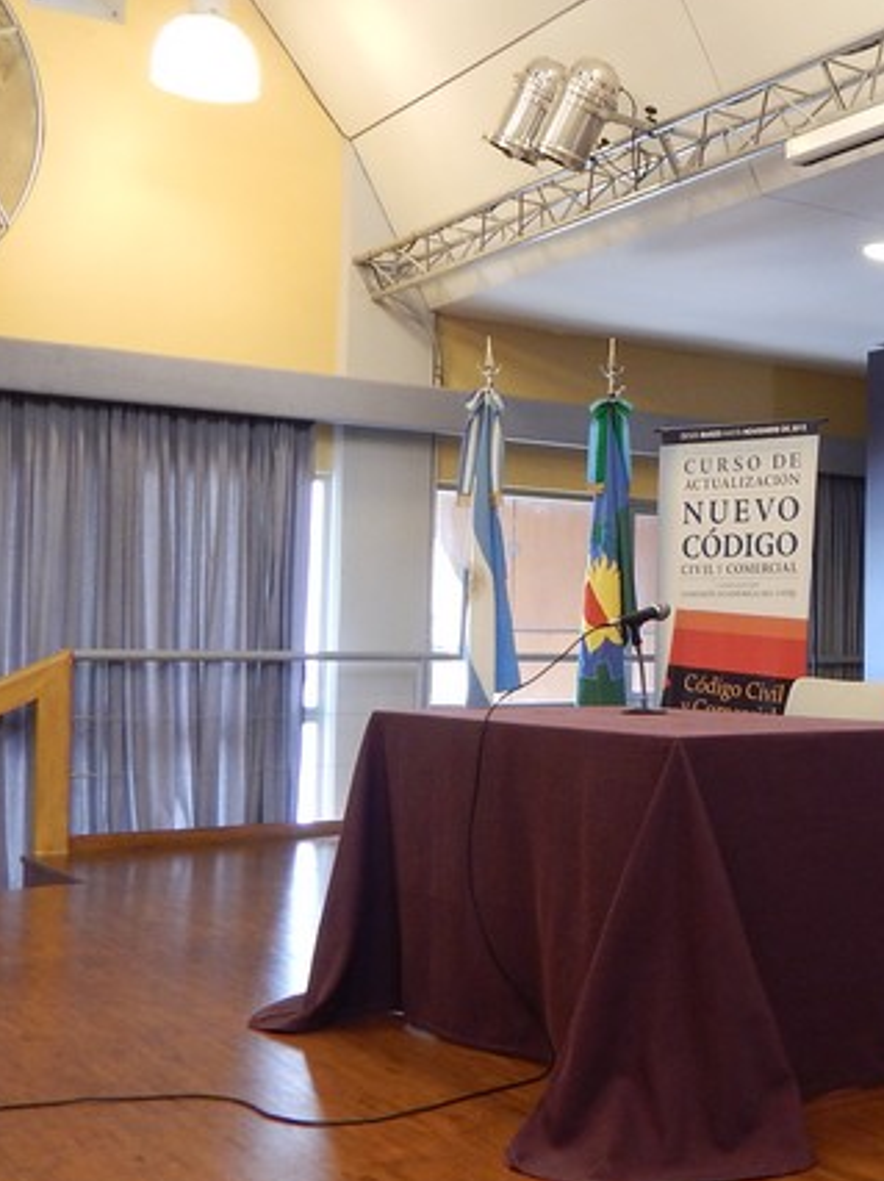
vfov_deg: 40.5
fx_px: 1602
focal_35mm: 47
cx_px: 1006
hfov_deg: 27.8
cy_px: 590
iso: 250
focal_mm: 4.5
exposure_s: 1/30
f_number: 3.1
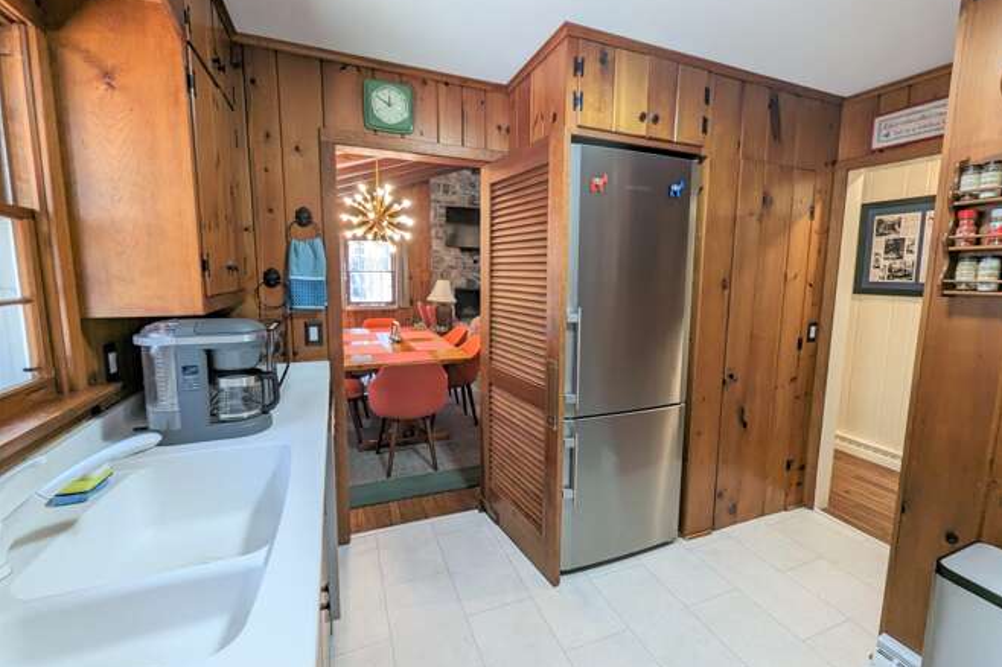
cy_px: 318
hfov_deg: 104.2
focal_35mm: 14
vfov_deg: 81.1
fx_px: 389
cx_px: 516
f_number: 2.2
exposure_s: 1/24
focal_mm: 1.95
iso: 67
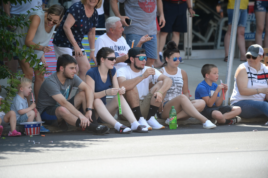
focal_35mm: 200
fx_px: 1488
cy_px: 89
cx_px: 134
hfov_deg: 10.3
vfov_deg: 6.9
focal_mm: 200
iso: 200
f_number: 4
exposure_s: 1/640
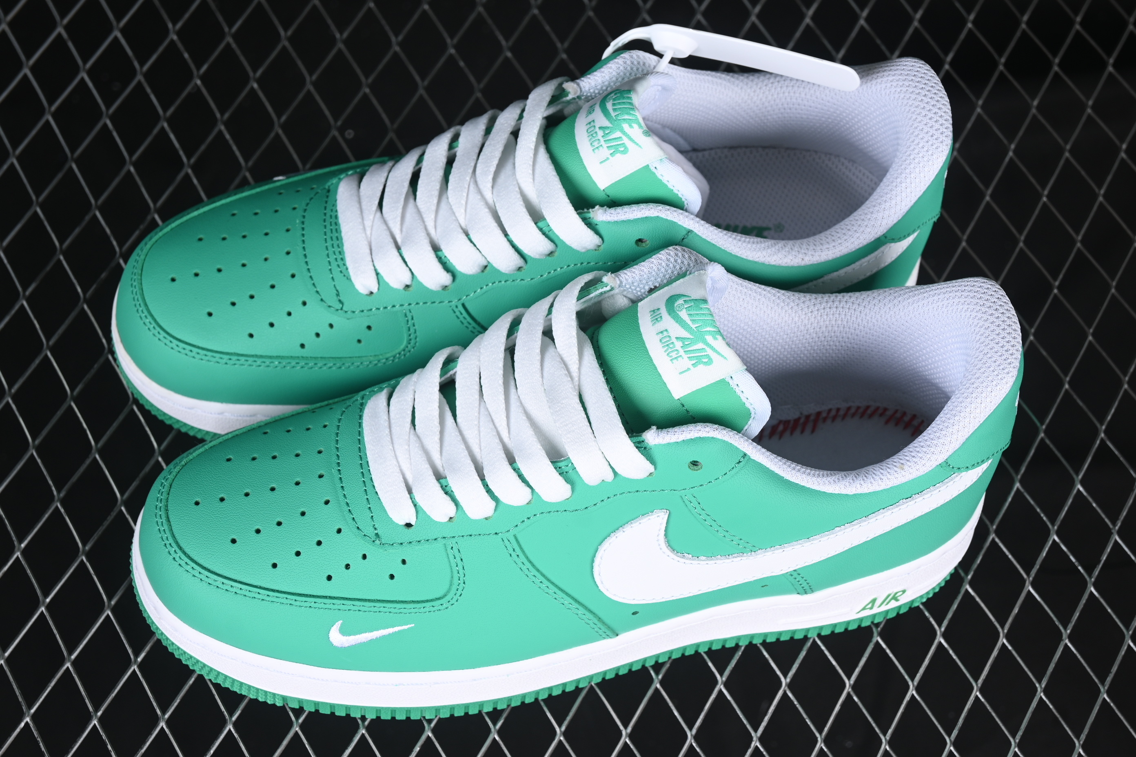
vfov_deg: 18.2
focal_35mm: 75
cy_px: 378
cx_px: 568
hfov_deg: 27.0
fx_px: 2366
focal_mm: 50
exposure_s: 1/80
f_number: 7.1
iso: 160
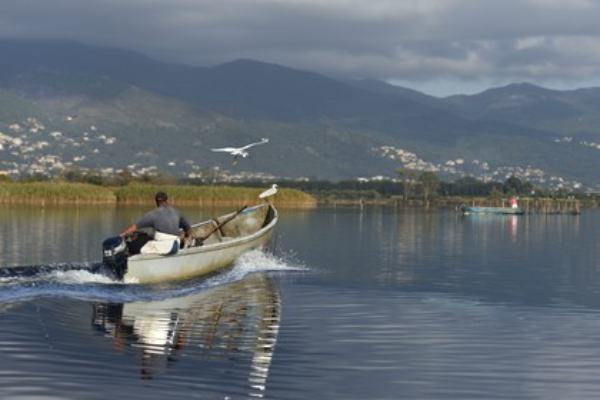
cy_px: 200
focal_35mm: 135
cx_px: 300
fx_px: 2250
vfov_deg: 10.2
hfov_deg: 15.2
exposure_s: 1/800
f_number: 6.3
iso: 200
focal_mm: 135
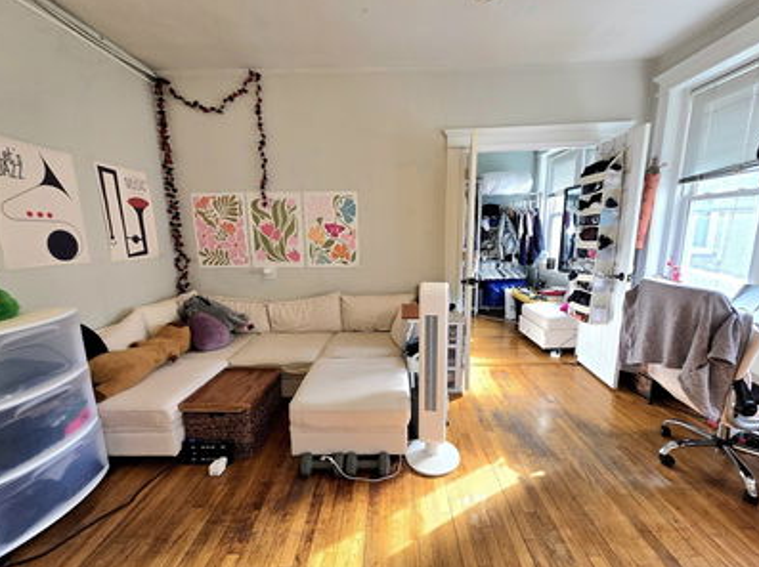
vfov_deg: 85.5
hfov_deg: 102.0
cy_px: 296
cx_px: 397
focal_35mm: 14
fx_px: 307
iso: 64
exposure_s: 1/120
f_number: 1.9
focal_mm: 2.2
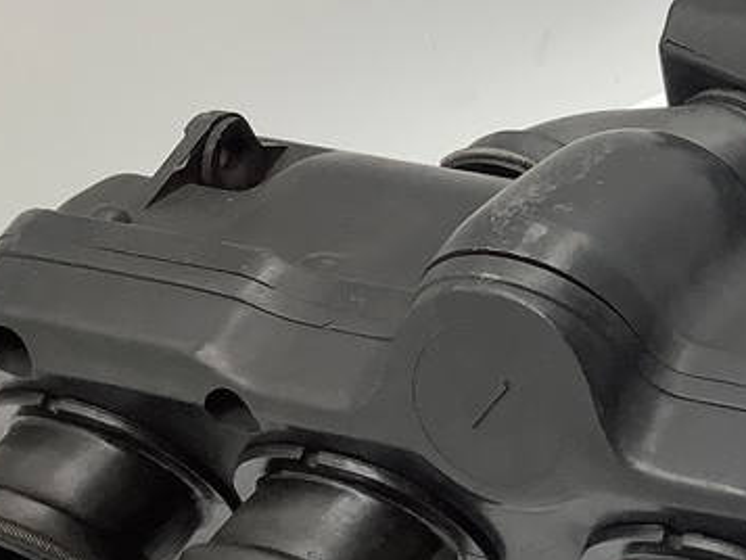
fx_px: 1832
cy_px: 282
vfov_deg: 17.4
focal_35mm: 85
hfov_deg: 21.8
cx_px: 826
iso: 80
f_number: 2.4
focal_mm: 3.3
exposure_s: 1/120
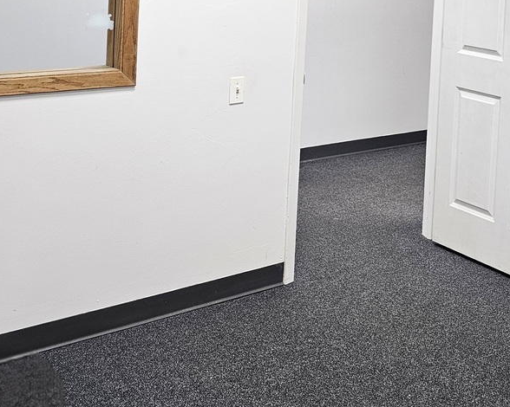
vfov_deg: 25.9
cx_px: 365
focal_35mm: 55
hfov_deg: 33.6
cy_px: -21
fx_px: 830
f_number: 1.7
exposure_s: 1/120
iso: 250
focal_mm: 6.3
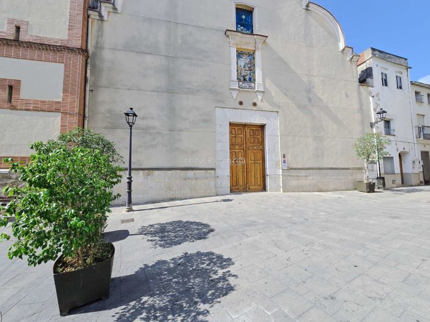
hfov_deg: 106.2
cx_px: 215
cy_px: 161
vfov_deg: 89.9
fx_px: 161
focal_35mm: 13
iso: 50
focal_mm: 2.2
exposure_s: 1/1659
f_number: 2.2
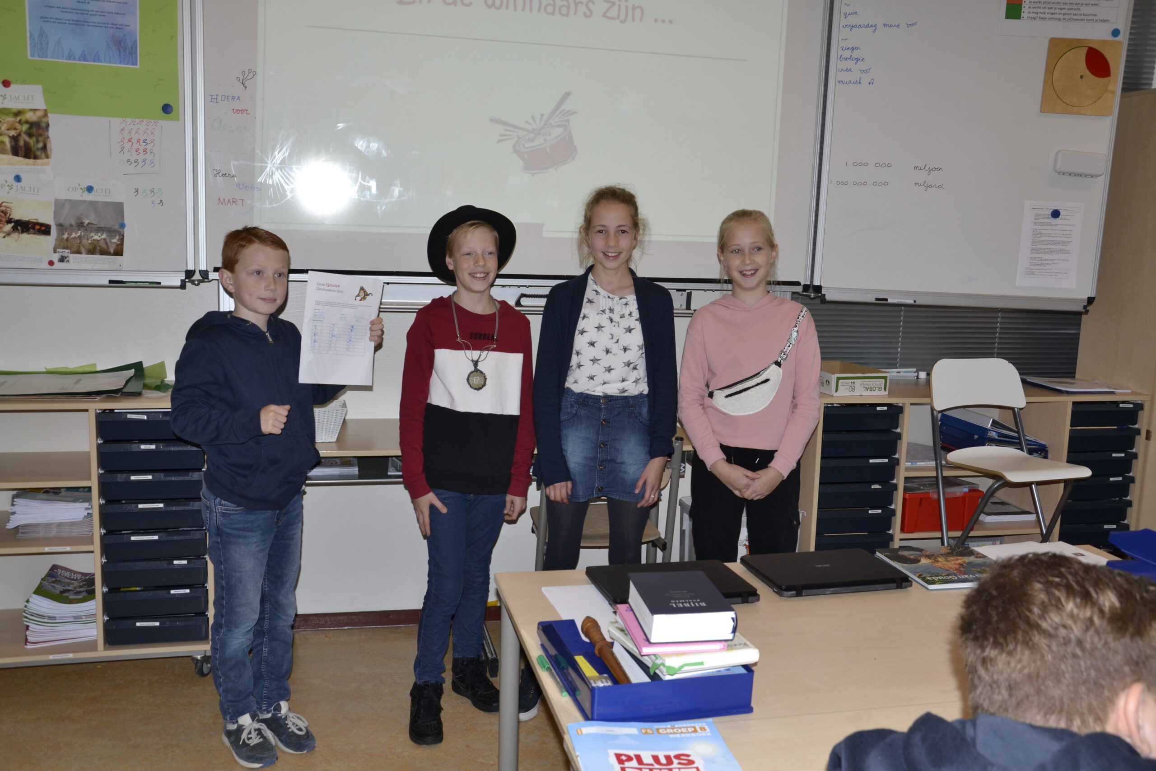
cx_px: 578
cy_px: 386
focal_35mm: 33
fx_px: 1060
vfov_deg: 40.0
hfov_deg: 57.2
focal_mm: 22
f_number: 7.1
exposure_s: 1/80
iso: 200
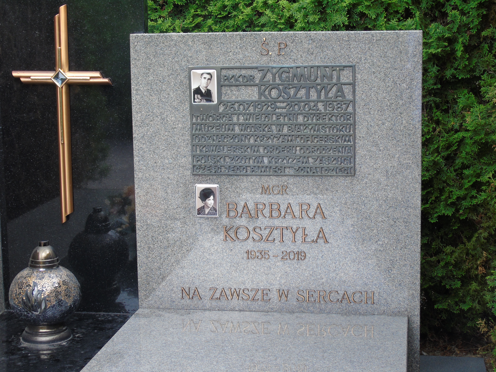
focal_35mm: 71
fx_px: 1017
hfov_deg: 27.4
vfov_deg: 20.7
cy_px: 186
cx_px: 248
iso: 80
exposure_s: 1/30
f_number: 4.7
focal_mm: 13
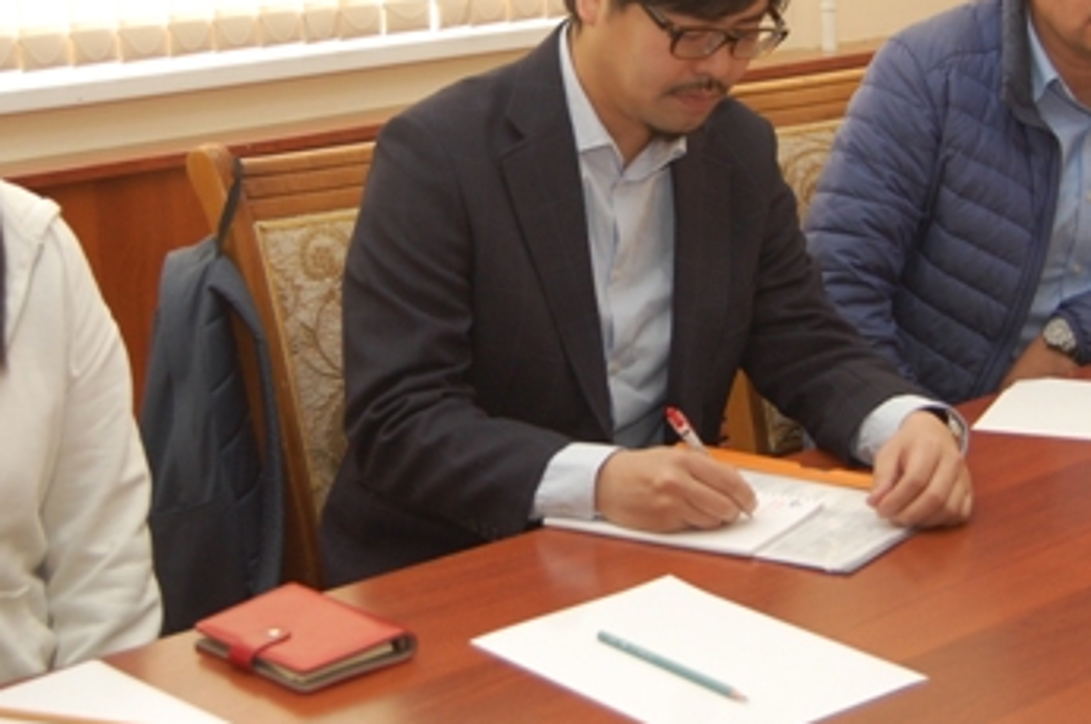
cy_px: 187
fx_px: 2360
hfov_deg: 26.0
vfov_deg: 17.3
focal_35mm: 78
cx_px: 544
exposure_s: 1/60
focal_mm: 28
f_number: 4.2
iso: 400
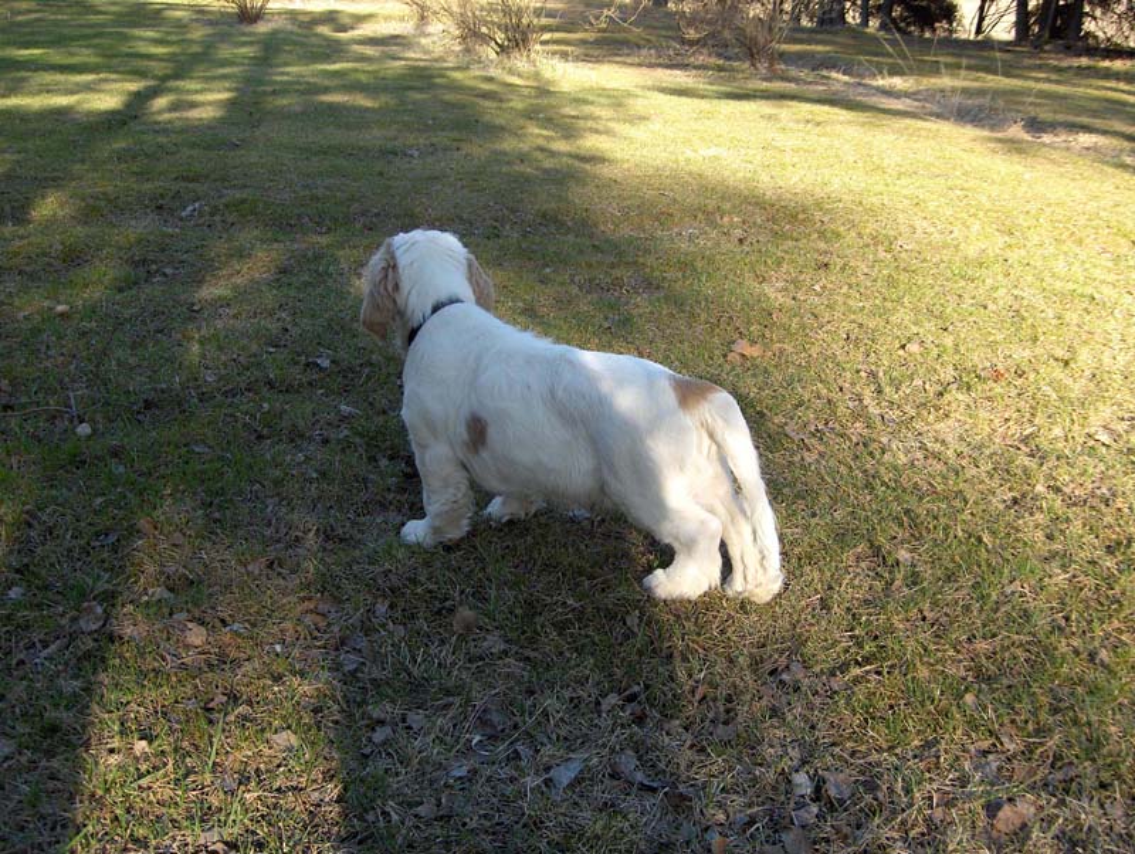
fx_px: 1280
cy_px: 427
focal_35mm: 39
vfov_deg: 36.9
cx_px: 568
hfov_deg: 47.8
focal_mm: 8
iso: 100
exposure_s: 1/262
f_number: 2.8
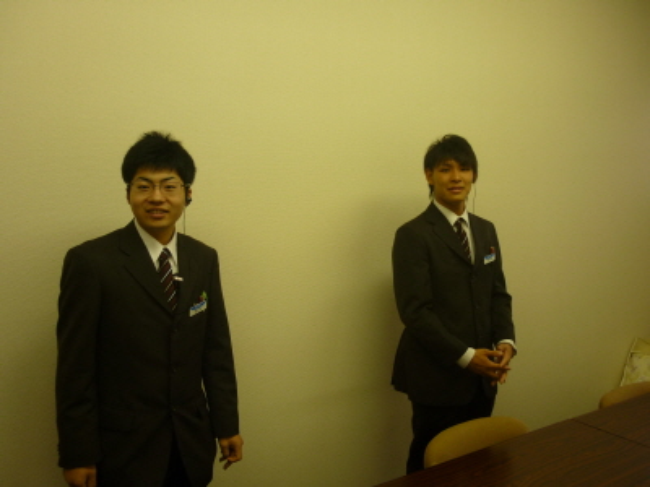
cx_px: 325
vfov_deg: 42.9
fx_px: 620
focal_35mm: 33
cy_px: 244
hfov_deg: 55.4
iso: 125
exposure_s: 1/30
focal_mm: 5.5
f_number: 2.8
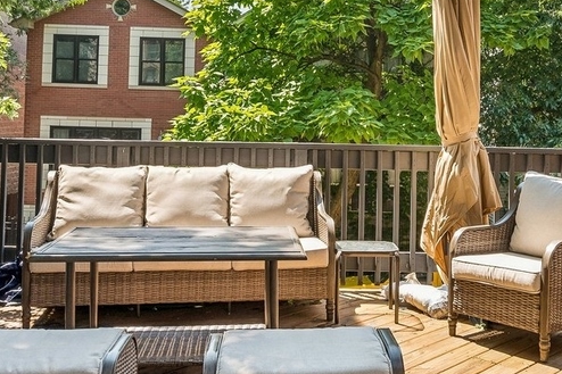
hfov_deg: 42.5
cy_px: 124
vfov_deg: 29.0
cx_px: 341
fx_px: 718
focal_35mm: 46
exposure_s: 1/20
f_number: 10
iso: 100
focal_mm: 14
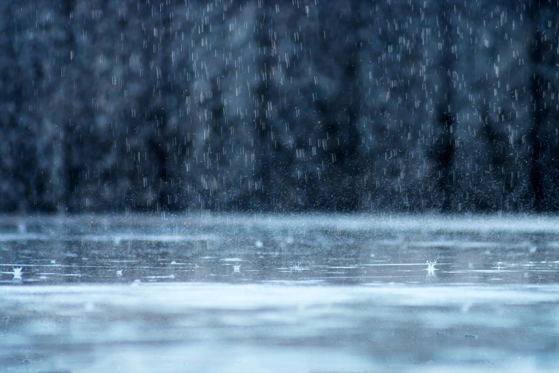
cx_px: 280
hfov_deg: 4.6
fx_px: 6987
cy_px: 186
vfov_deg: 3.1
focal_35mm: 450
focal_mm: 300
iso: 100
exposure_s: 1/125
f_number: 5.6
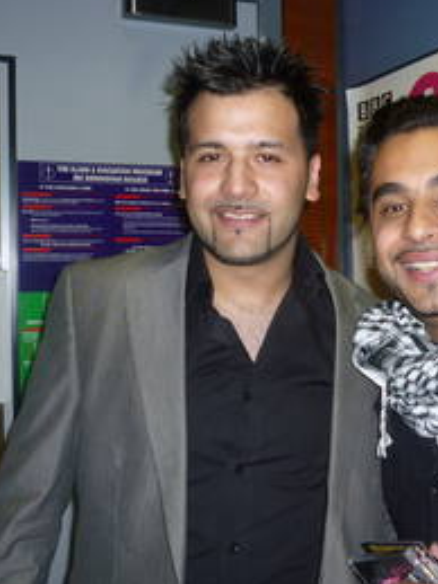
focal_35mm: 47
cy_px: 283
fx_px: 794
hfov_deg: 30.5
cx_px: 312
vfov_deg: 40.4
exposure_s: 1/30
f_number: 3.3
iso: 100
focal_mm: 5.2
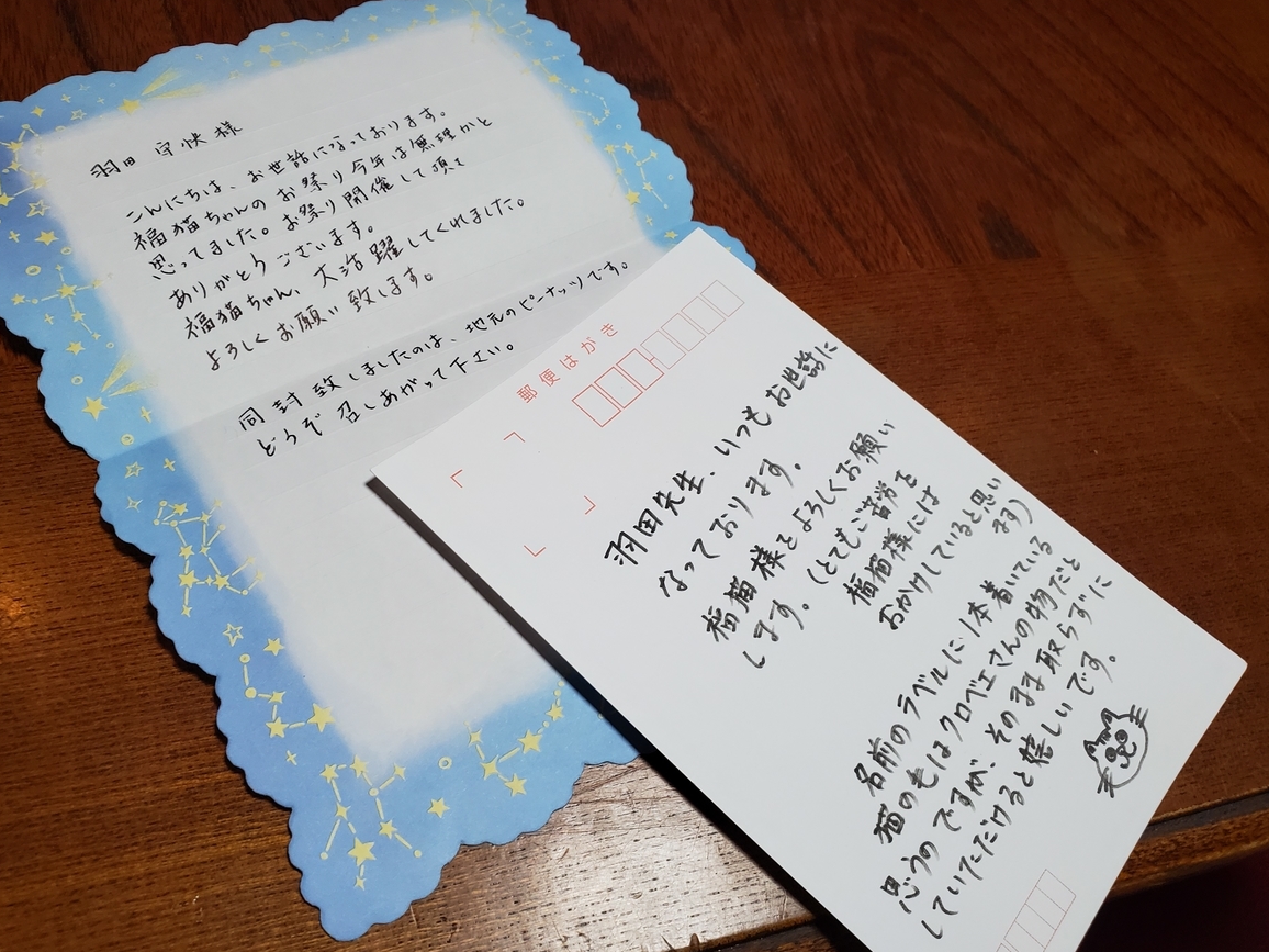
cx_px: 620
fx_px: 990
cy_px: 486
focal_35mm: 27
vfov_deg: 51.4
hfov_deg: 65.3
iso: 200
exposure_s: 1/50
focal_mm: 4.3
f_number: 2.4
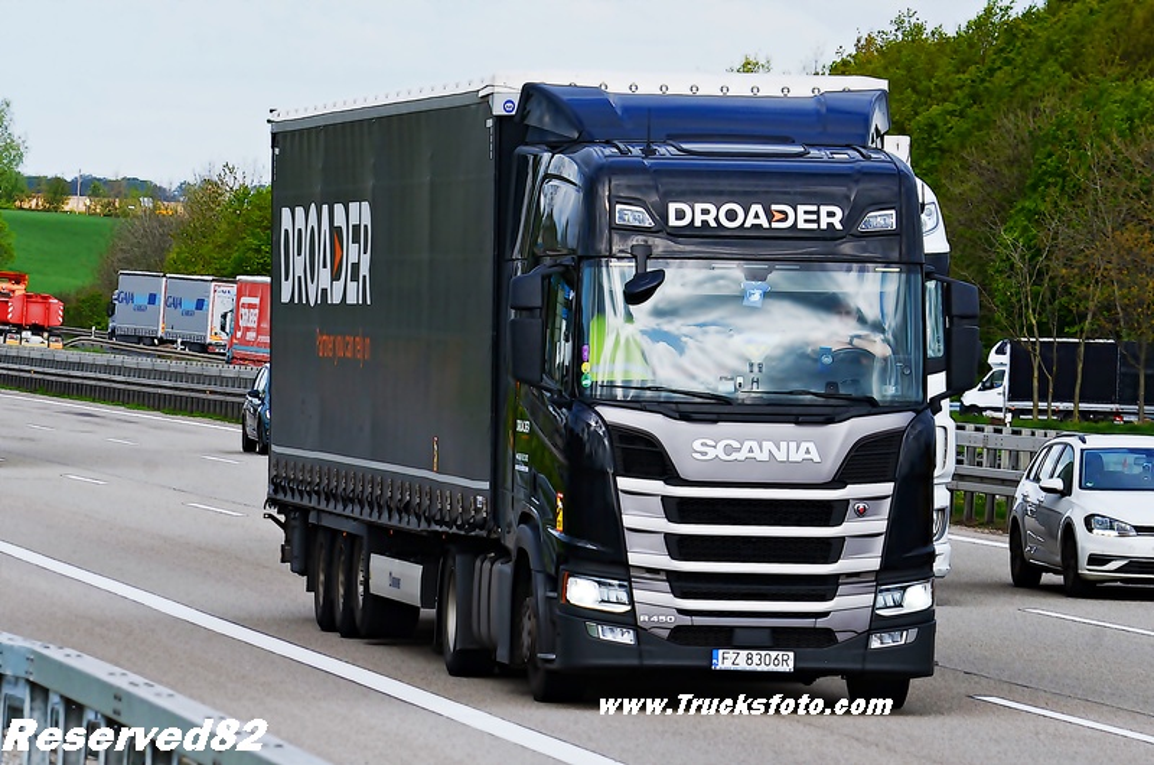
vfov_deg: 5.9
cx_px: 577
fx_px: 7438
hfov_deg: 8.9
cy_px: 382
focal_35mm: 232
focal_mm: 155
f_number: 10
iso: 200
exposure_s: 1/320
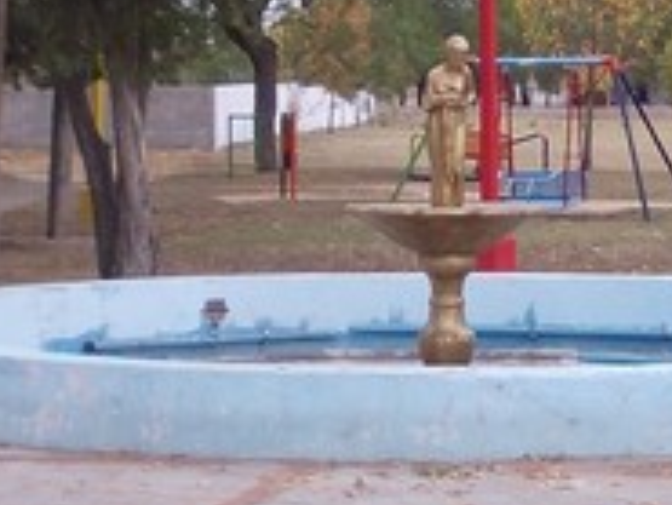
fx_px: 3050
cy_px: 207
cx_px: 483
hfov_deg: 12.5
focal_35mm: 157
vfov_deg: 9.5
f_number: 3.1
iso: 80
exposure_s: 1/320
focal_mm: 5.3
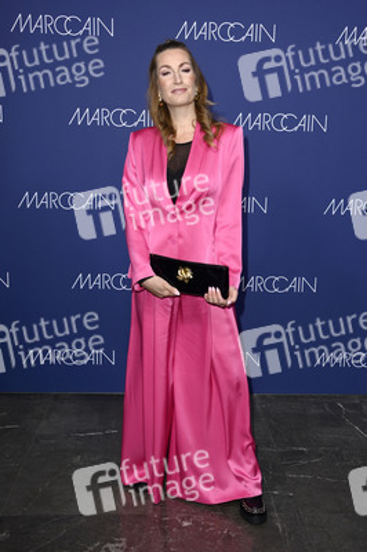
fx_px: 582
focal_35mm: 38
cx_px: 184
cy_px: 276
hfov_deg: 35.0
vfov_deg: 50.7
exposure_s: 1/250
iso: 640
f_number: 5.6
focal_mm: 38
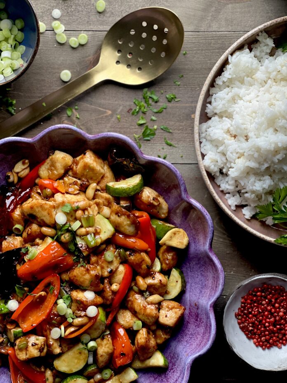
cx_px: 144
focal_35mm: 77
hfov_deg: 19.1
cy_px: 192
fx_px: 851
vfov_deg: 25.3
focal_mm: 9
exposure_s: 1/99
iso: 250
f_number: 2.8
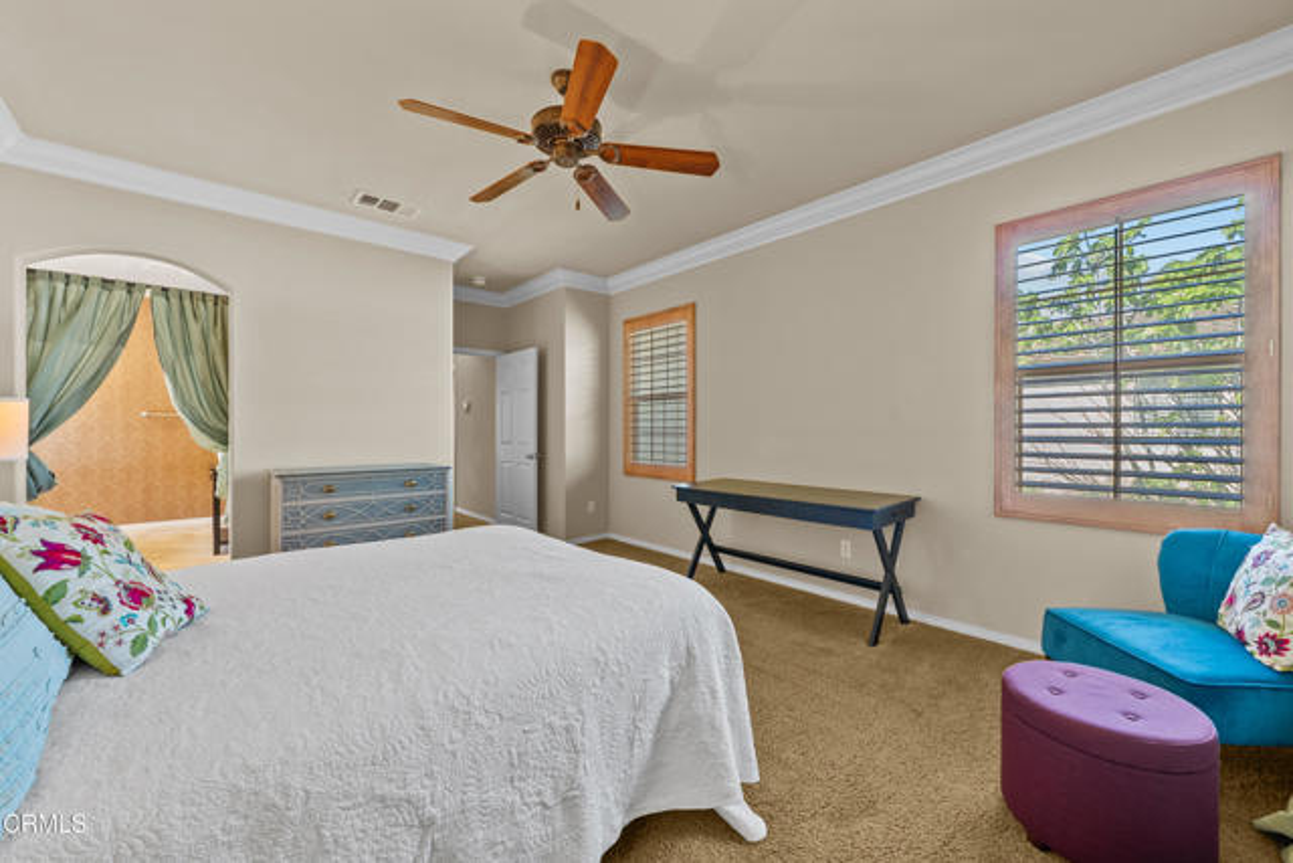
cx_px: 646
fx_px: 467
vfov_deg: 85.5
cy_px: 432
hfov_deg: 108.3
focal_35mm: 13
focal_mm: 13
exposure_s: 1.6
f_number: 9
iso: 250
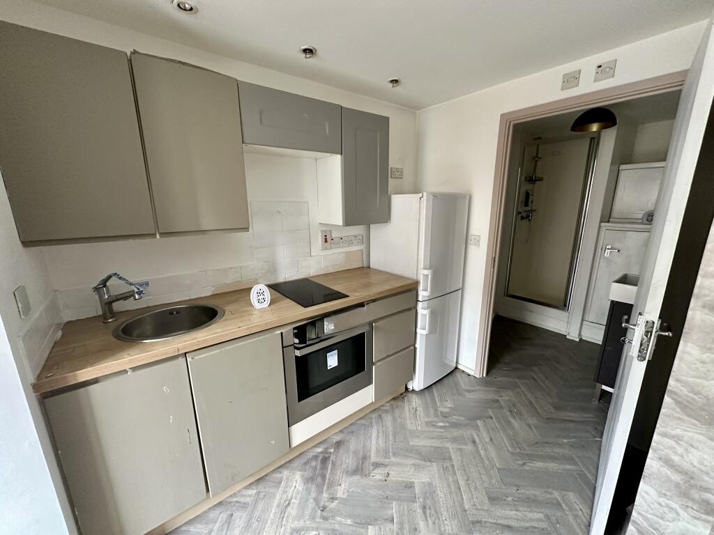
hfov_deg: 102.1
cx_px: 357
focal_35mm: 14
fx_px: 289
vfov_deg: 85.7
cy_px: 268
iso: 320
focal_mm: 2.22
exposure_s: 1/76
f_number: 2.2
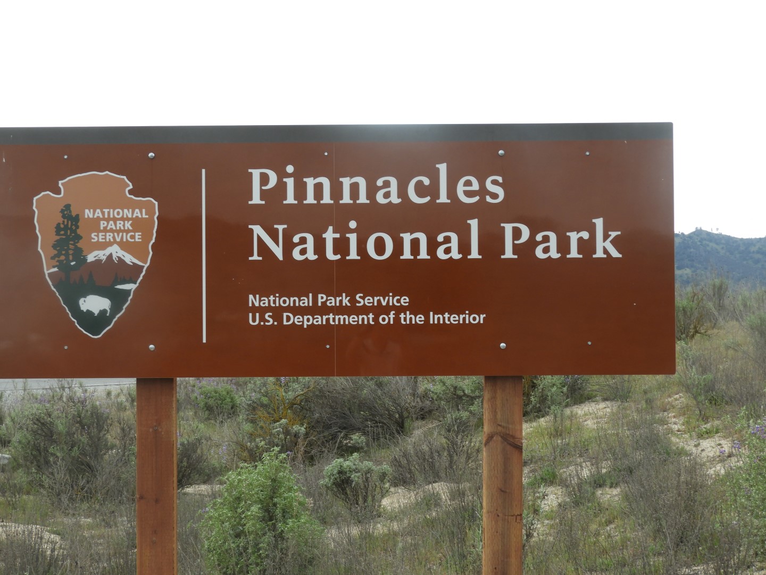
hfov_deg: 32.2
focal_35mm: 60
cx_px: 383
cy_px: 288
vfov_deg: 24.4
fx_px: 1328
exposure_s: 1/200
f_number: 4.2
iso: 100
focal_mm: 10.7
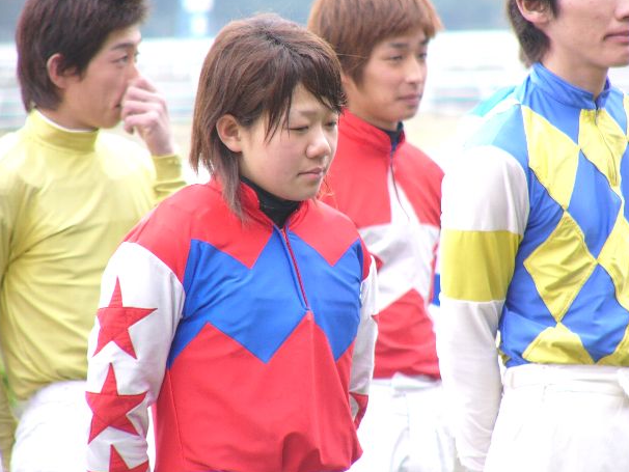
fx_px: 8289
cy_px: 225
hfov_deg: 4.3
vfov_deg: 3.3
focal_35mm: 456
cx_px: 307
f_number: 3.7
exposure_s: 1/100
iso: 50
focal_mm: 72
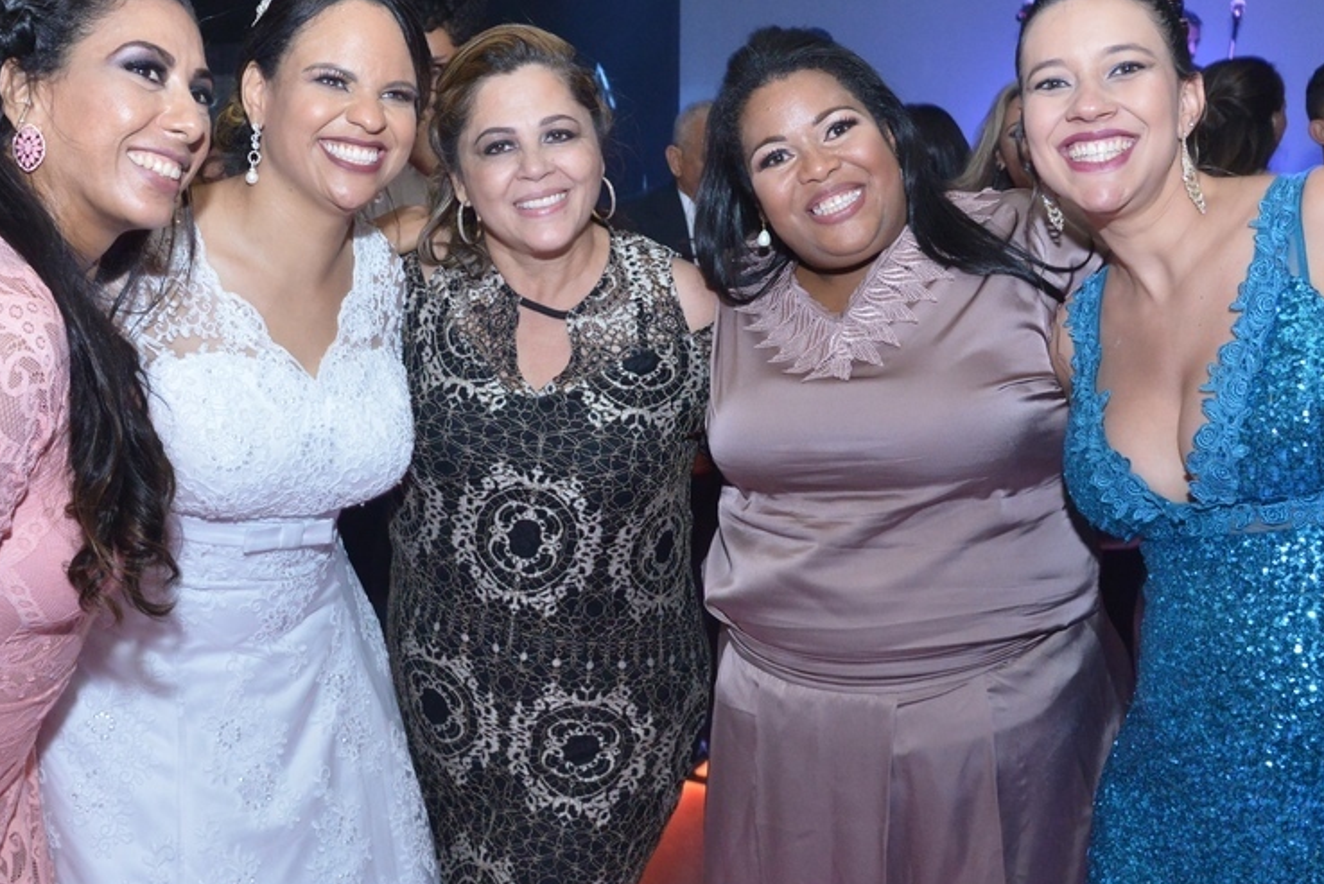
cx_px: 545
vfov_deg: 34.1
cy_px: 331
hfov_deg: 49.3
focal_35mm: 39
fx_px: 1435
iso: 4500
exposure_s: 1/50
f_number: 6.3
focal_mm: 24
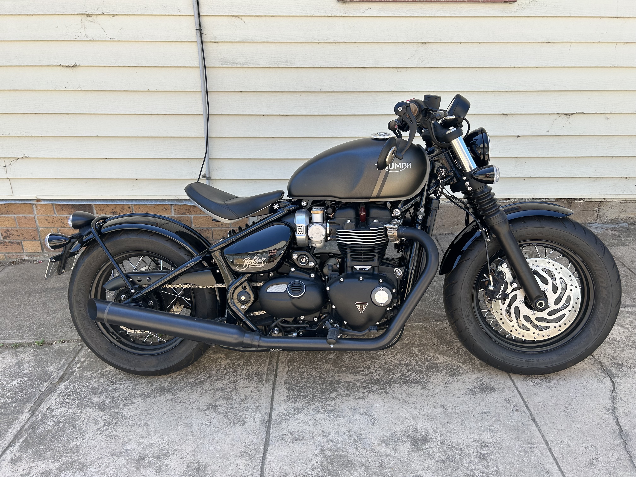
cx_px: 318
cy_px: 238
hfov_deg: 67.3
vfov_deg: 53.1
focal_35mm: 26
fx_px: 478
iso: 50
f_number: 1.5
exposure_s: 1/965
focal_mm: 5.7
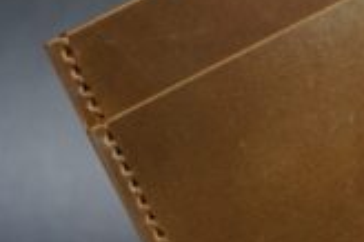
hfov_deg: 14.0
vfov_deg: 9.6
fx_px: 1434
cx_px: 434
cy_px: 23
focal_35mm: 142
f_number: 5.6
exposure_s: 1/125
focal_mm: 38
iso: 3200
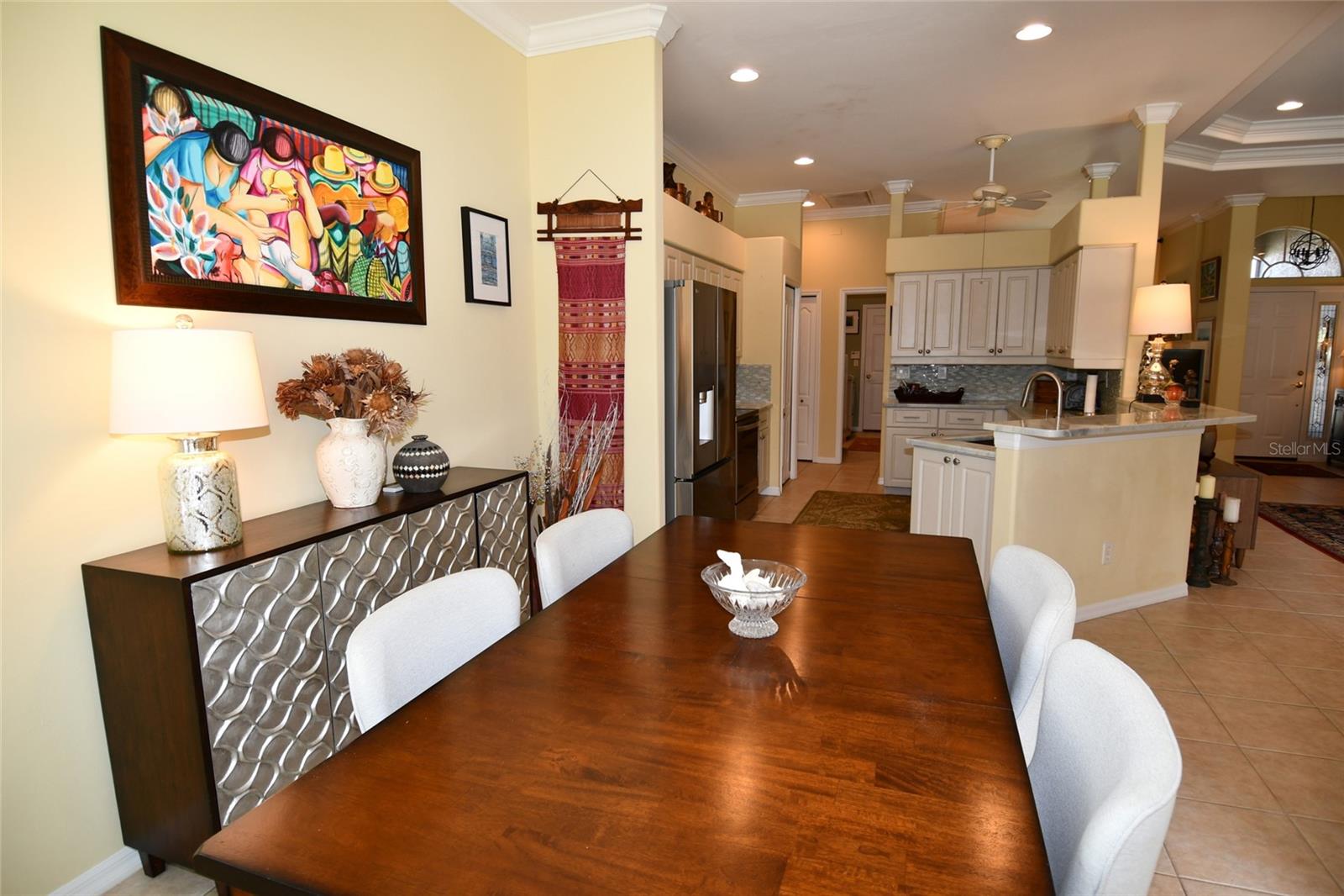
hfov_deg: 90.0
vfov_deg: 67.4
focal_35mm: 18
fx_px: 672
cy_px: 448
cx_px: 672
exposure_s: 1/60
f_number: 4
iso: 200
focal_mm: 12
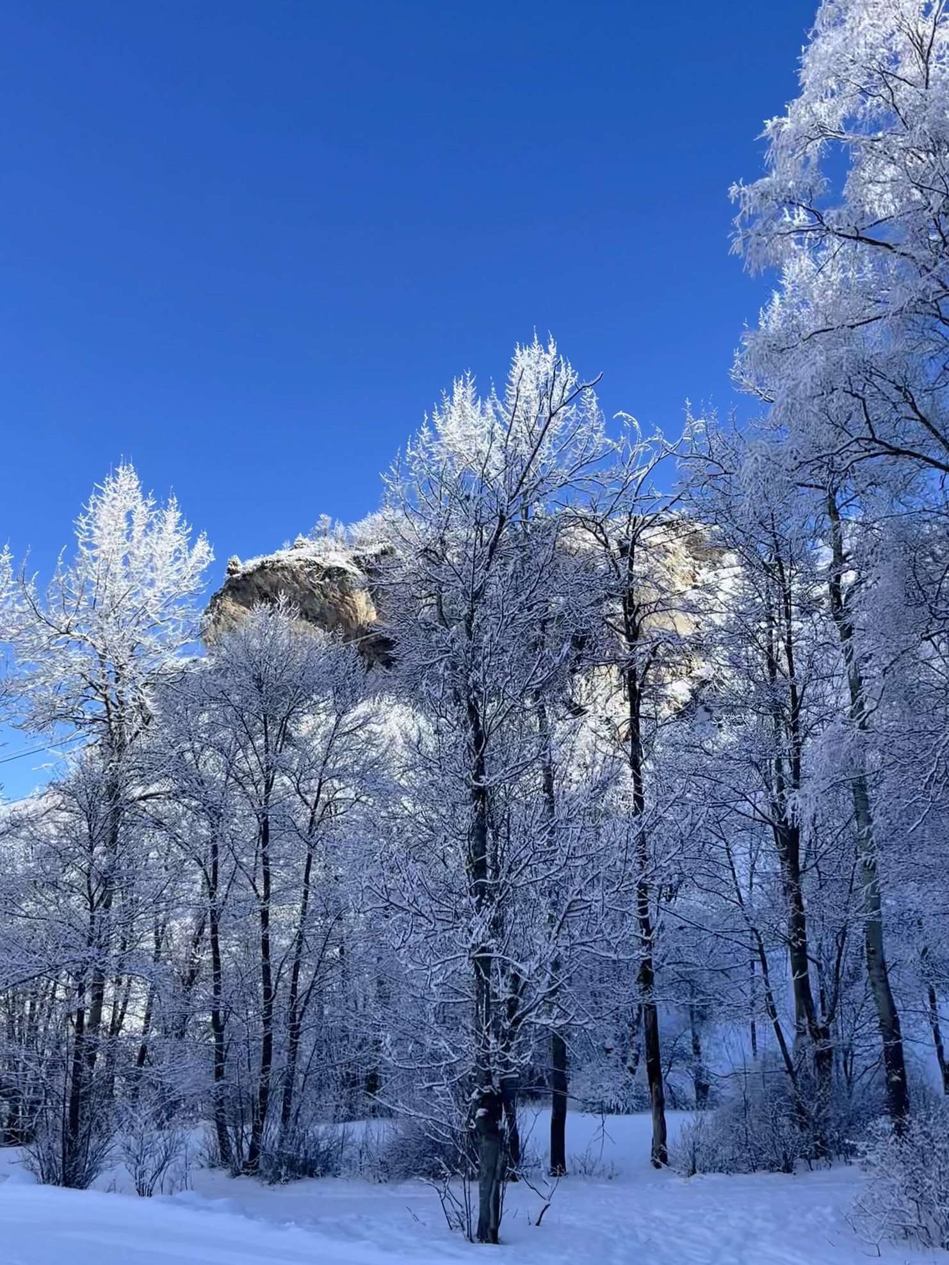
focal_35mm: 26
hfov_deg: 53.1
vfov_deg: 67.3
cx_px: 474
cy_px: 632
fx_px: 950
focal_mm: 5.1
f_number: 1.6
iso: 50
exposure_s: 1/1862
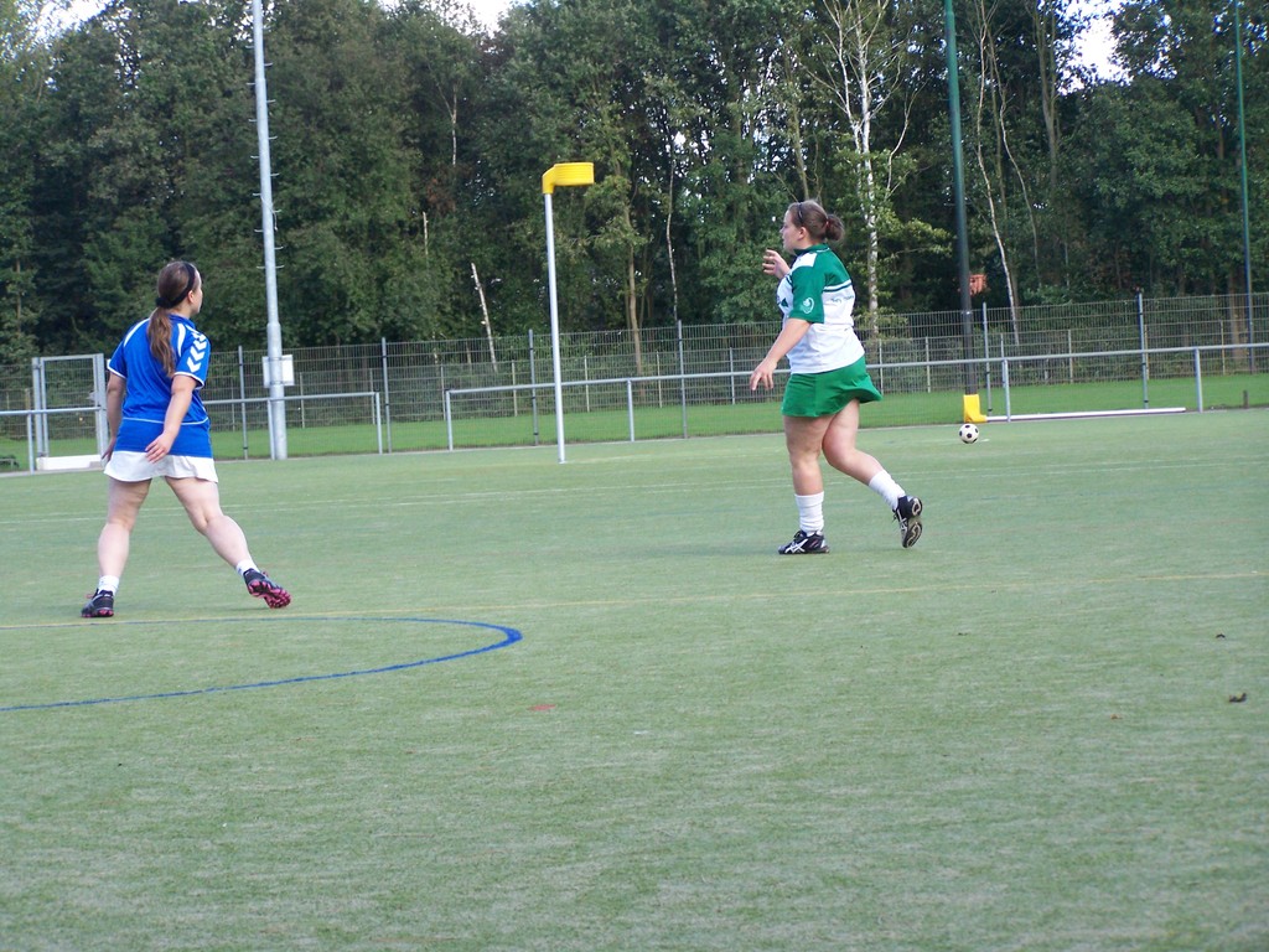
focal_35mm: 117
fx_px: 4289
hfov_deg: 16.8
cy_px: 476
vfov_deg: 12.7
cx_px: 634
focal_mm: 19.4
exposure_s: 1/400
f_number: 3.3
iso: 160
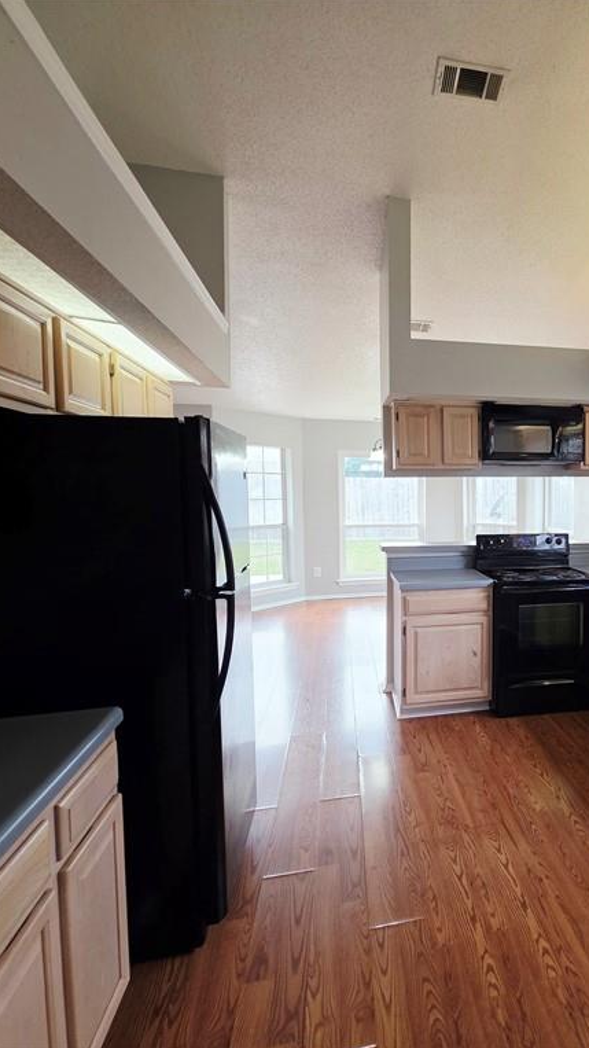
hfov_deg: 53.2
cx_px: 497
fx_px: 528
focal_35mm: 19
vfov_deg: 89.6
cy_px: 523
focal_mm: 2.2
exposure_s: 1/120
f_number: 1.9
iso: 125
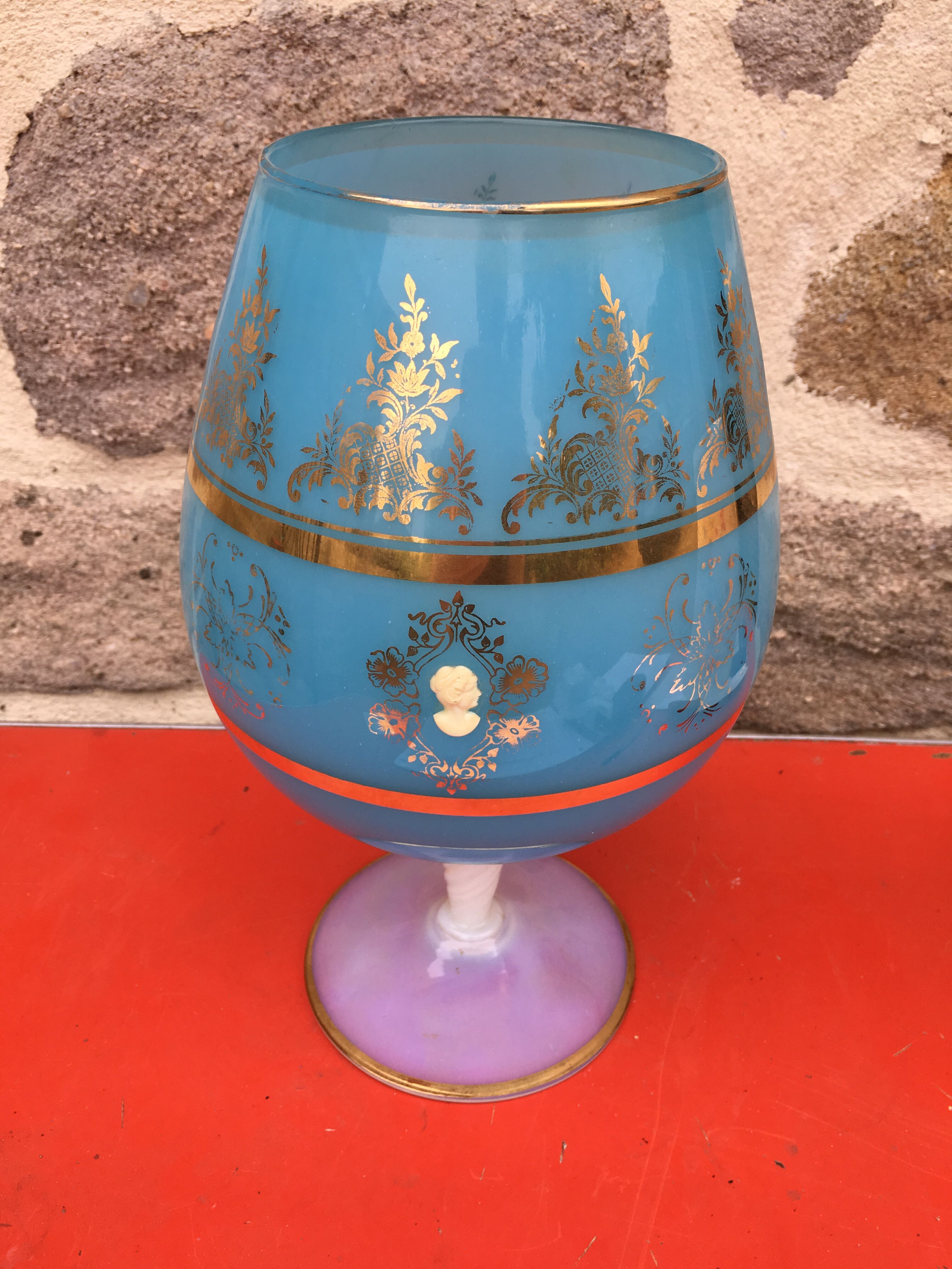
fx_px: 1063
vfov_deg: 61.7
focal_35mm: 29
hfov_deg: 48.2
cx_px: 476
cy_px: 634
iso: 25
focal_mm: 4.15
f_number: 2.2
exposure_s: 1/319
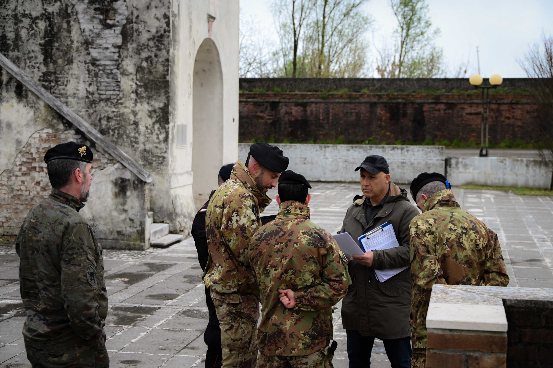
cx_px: 276
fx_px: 952
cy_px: 184
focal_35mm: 62
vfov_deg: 21.9
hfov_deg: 32.4
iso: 400
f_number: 6
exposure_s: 1/250
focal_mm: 62
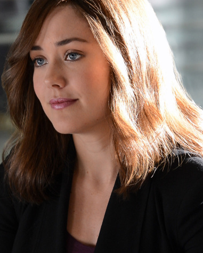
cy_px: 141
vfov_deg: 6.6
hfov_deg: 5.3
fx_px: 2200
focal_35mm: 293
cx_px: 39
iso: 1600
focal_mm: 145
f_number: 5.6
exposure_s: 1/125
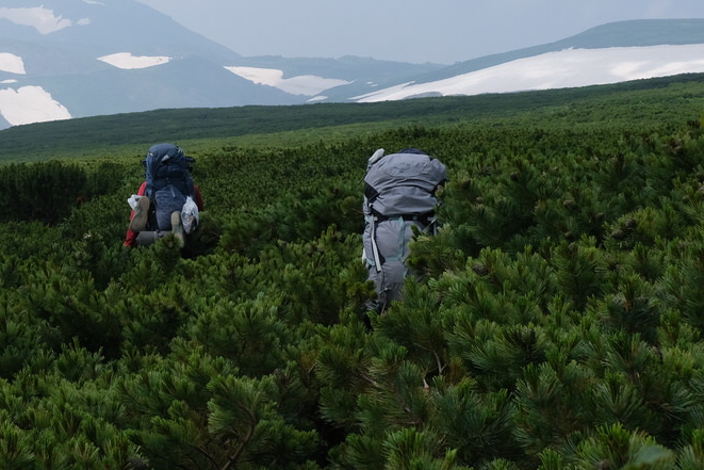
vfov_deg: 14.8
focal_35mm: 92
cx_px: -48
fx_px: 1799
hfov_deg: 21.2
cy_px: 135
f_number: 8
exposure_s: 1/750
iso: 320
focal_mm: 25.4
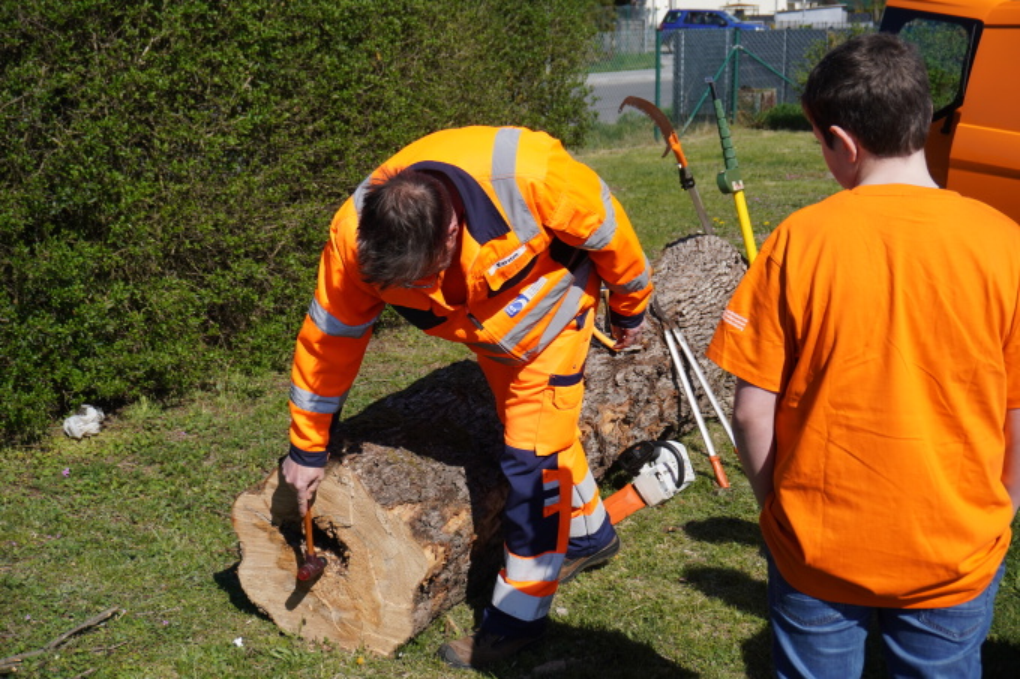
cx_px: 510
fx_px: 1317
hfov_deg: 42.3
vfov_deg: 28.9
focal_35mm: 46
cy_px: 340
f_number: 5.6
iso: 100
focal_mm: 31
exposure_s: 1/800
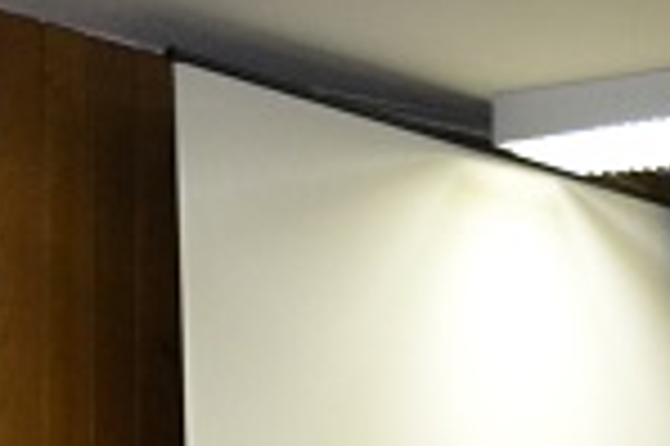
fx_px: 4081
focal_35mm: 220
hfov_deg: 9.4
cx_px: 184
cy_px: 964
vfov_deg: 6.0
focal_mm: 29
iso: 2200
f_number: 4.2
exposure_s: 1/60
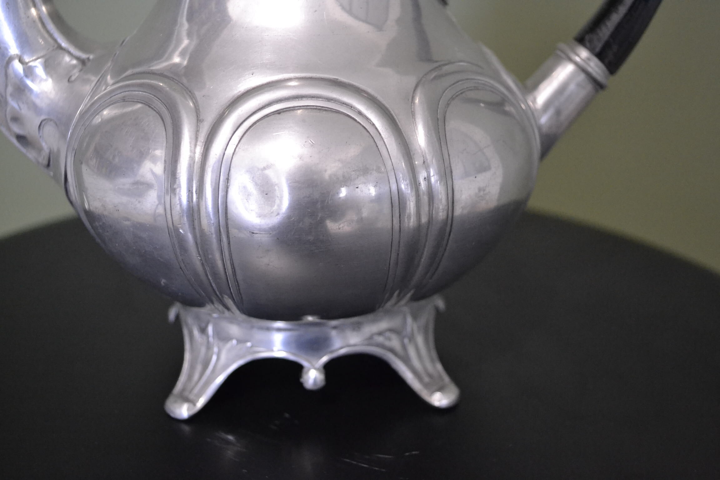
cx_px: 360
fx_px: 840
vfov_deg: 31.9
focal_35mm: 42
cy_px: 240
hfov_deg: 46.4
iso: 3200
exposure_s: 1/40
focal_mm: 28
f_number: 4.5
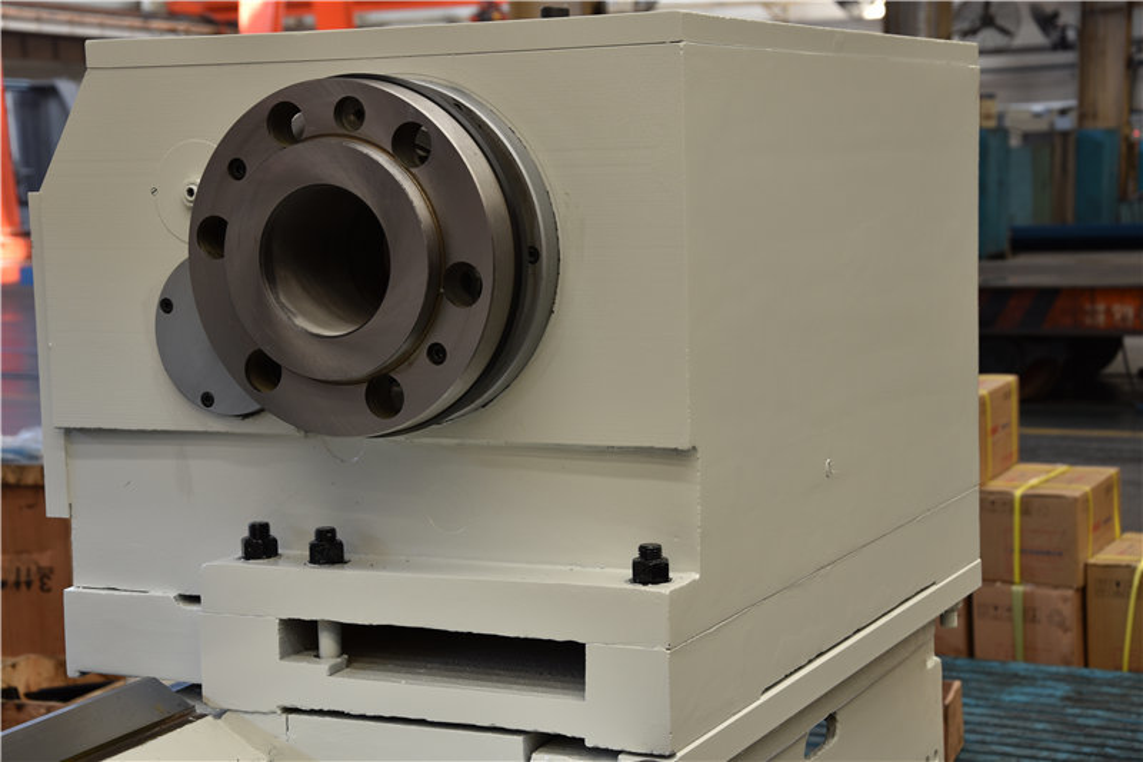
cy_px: 381
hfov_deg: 29.9
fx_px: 2143
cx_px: 572
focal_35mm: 68
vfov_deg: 20.2
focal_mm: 45
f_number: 5.6
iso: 100
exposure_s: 1/3
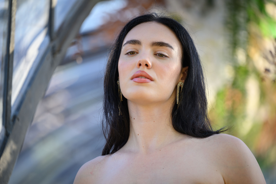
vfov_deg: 7.0
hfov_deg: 10.5
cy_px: 92
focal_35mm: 195
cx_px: 138
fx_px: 1495
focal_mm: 195
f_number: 2.8
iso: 160
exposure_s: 1/200
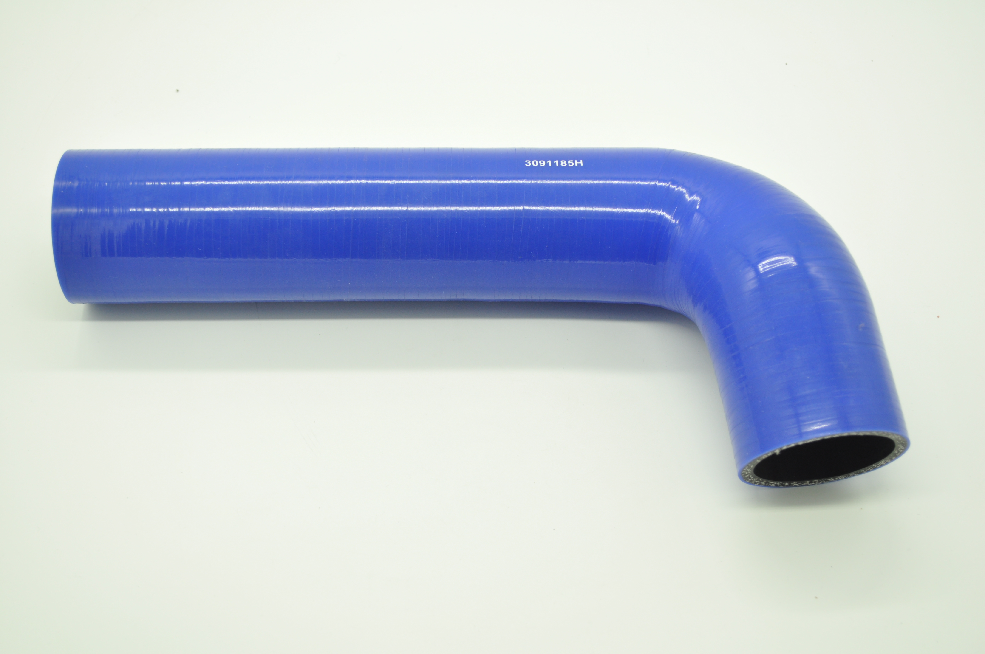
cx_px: 492
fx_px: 1435
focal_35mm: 52
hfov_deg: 37.9
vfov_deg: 25.7
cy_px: 327
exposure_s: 1/100
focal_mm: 35
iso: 320
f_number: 5
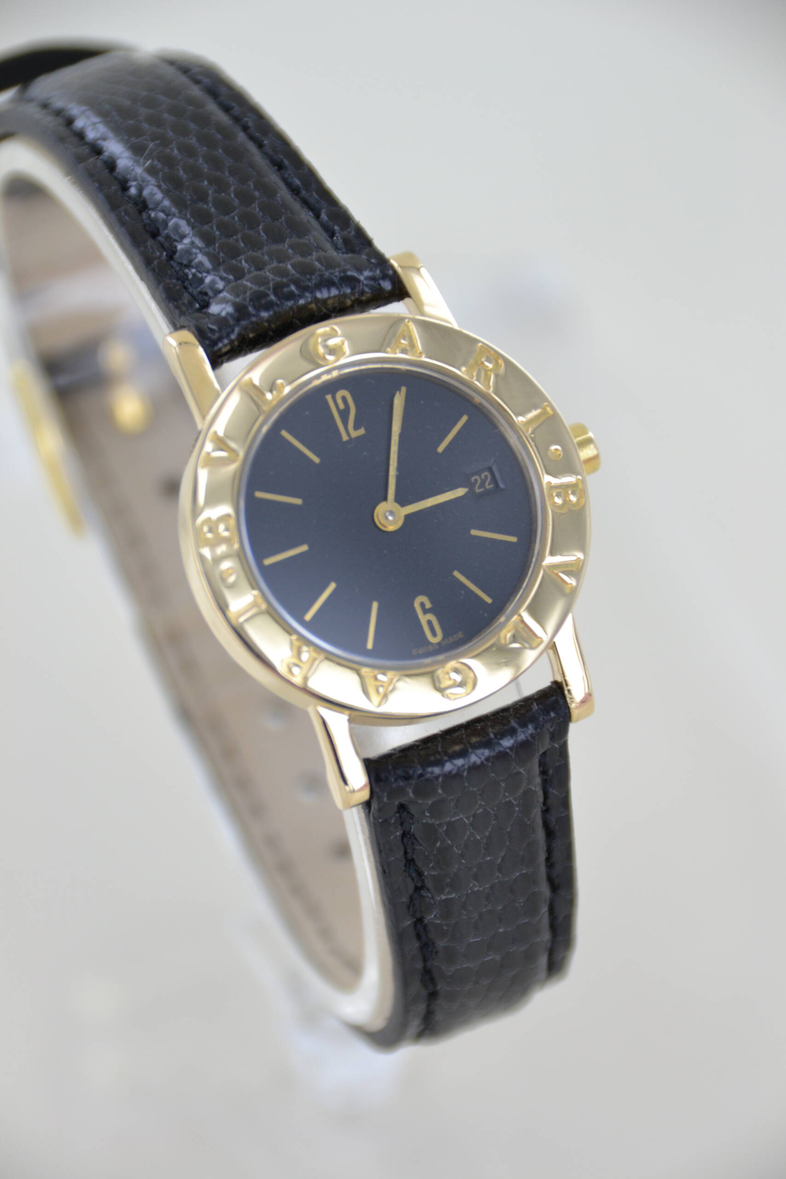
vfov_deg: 5.5
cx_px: 393
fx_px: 12279
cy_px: 590
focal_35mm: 375
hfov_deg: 3.7
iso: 400
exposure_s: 1/60
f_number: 7.1
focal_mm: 250
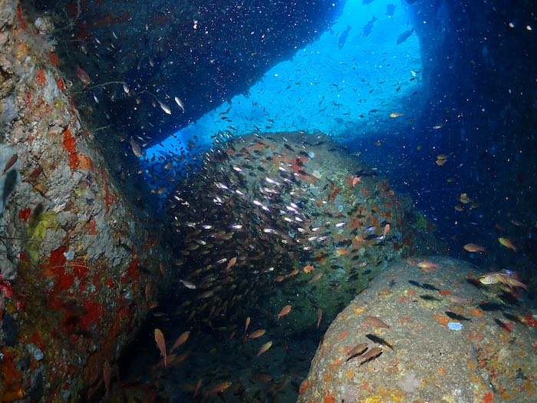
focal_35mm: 25
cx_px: 268
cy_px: 202
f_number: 2.8
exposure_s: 1/60
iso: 200
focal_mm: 4.5
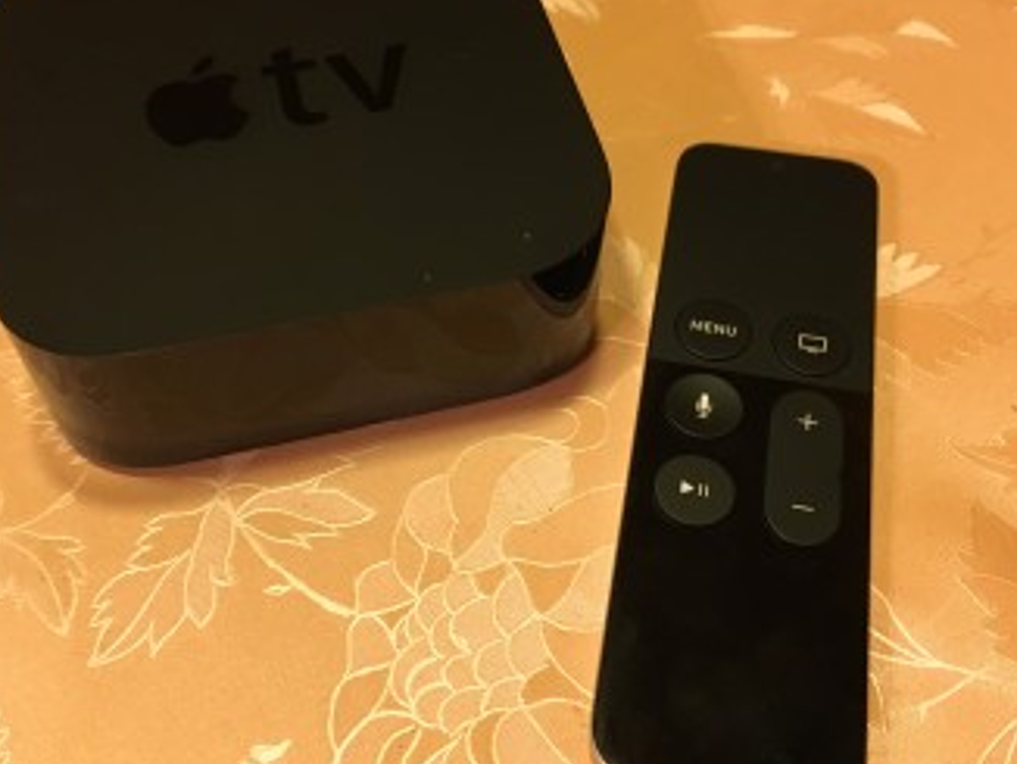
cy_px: 340
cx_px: 465
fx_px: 1176
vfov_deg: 36.0
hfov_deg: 46.7
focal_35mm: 40
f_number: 2.2
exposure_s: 1/33
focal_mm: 4.15
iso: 250
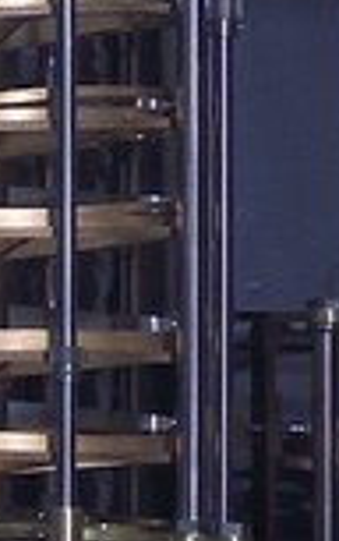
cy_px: 283
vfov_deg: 14.0
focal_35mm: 149
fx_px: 2196
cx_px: -2175
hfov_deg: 4.1
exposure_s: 1/3.33
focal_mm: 14
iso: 800
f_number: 6.3
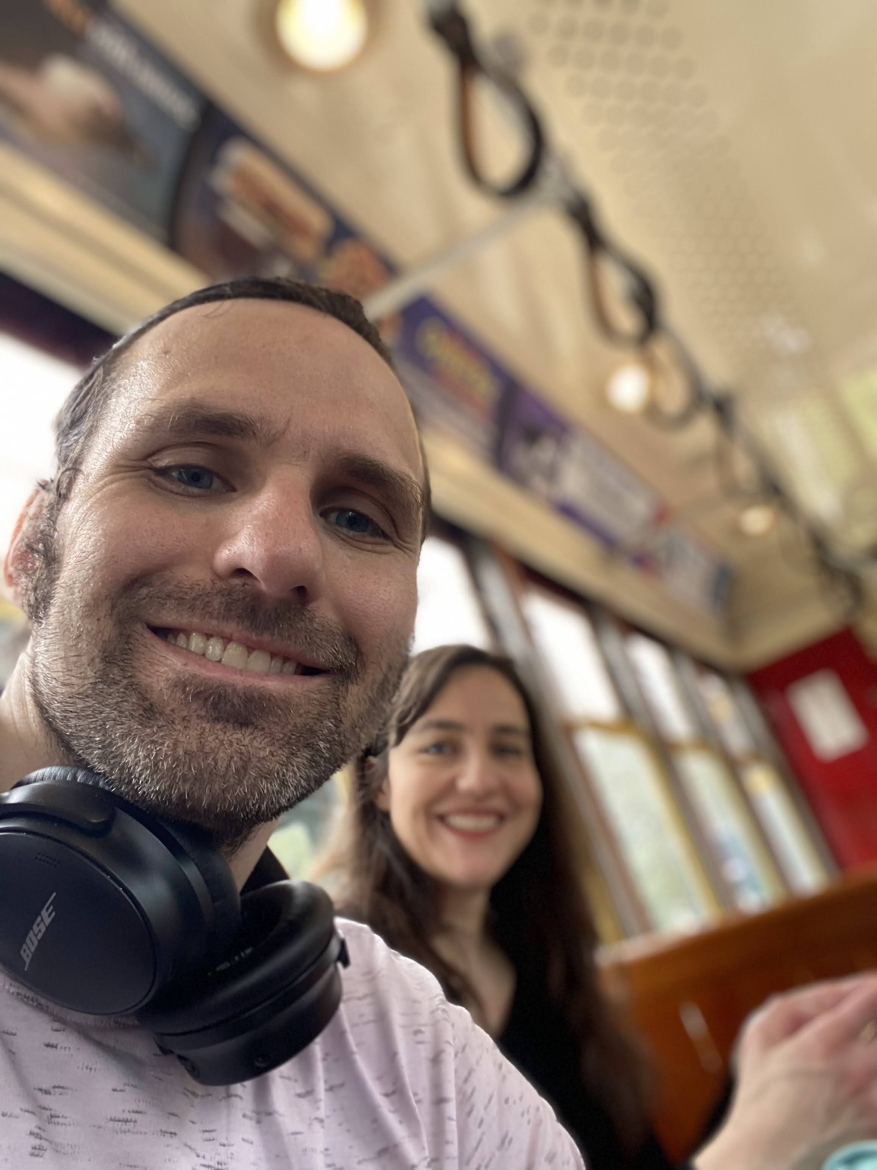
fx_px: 1013
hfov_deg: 46.8
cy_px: 585
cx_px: 438
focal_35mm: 30
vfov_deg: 60.0
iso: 100
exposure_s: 1/80
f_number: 2.2
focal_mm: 2.71
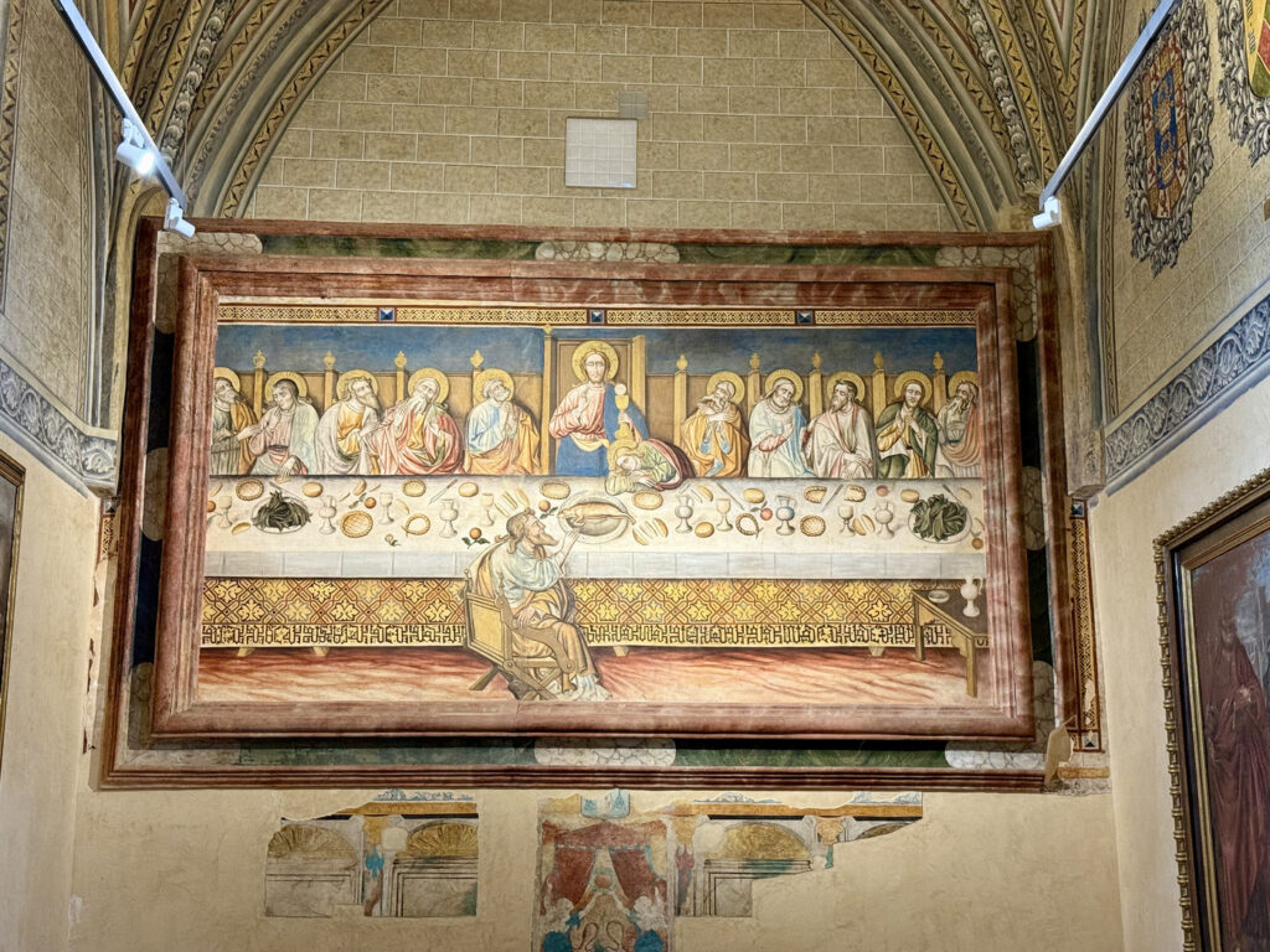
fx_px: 1761
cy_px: 476
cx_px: 635
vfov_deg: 30.3
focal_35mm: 48
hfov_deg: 39.7
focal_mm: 6.76
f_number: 1.78
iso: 200
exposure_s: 1/33
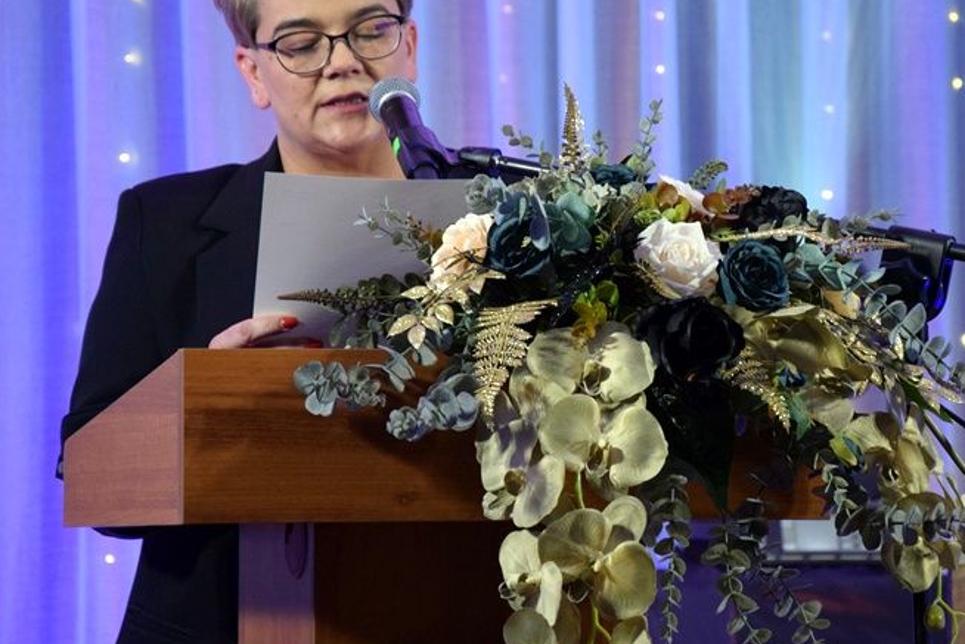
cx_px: 583
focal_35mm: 217
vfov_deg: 6.3
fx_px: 5808
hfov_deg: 9.5
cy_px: 233
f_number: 5.6
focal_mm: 105
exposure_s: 1/100
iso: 2200
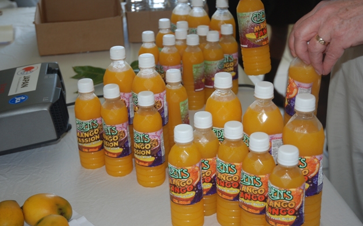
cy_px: 107
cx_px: 180
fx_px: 584
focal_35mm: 59
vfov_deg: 22.0
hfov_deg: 34.6
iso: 200
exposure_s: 1/60
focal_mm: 38
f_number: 4.2
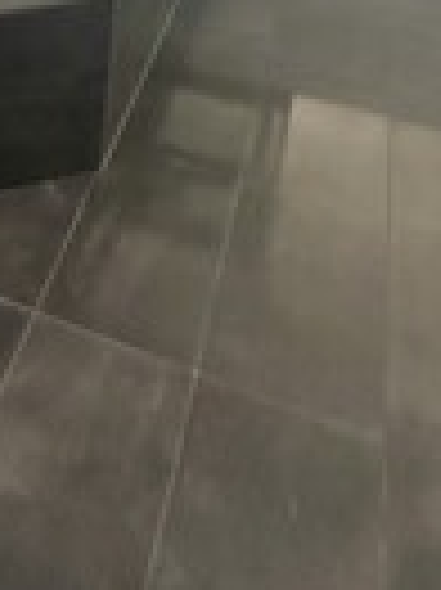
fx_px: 970
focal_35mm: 57
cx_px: -202
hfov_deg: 21.8
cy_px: -142
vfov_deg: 28.7
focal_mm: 2.22
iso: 250
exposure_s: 1/60
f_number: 2.2
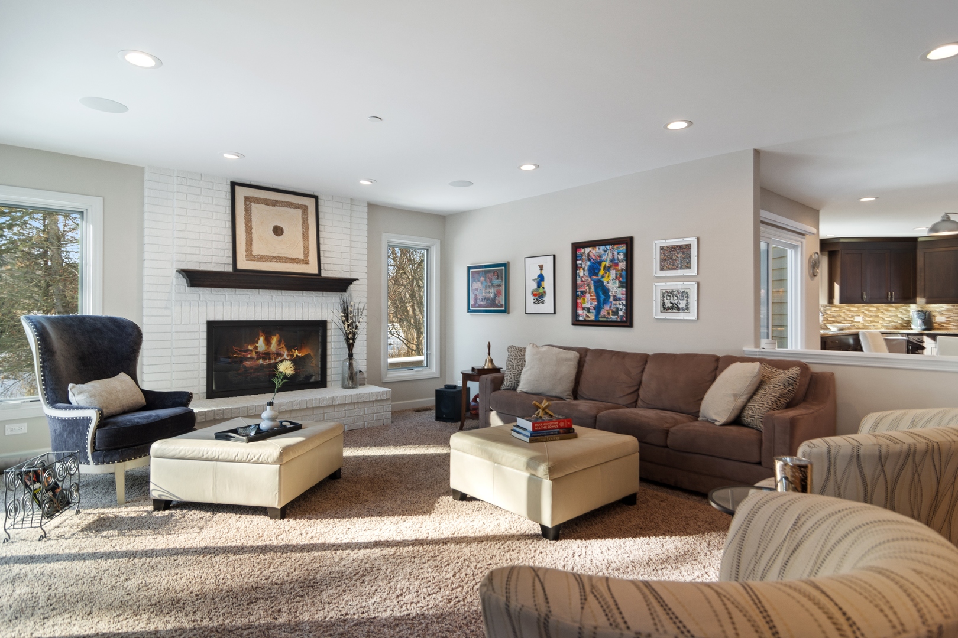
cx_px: 479
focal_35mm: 18
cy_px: 319
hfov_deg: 90.0
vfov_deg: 67.4
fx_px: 479
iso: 200
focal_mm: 12
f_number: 8
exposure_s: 1/15
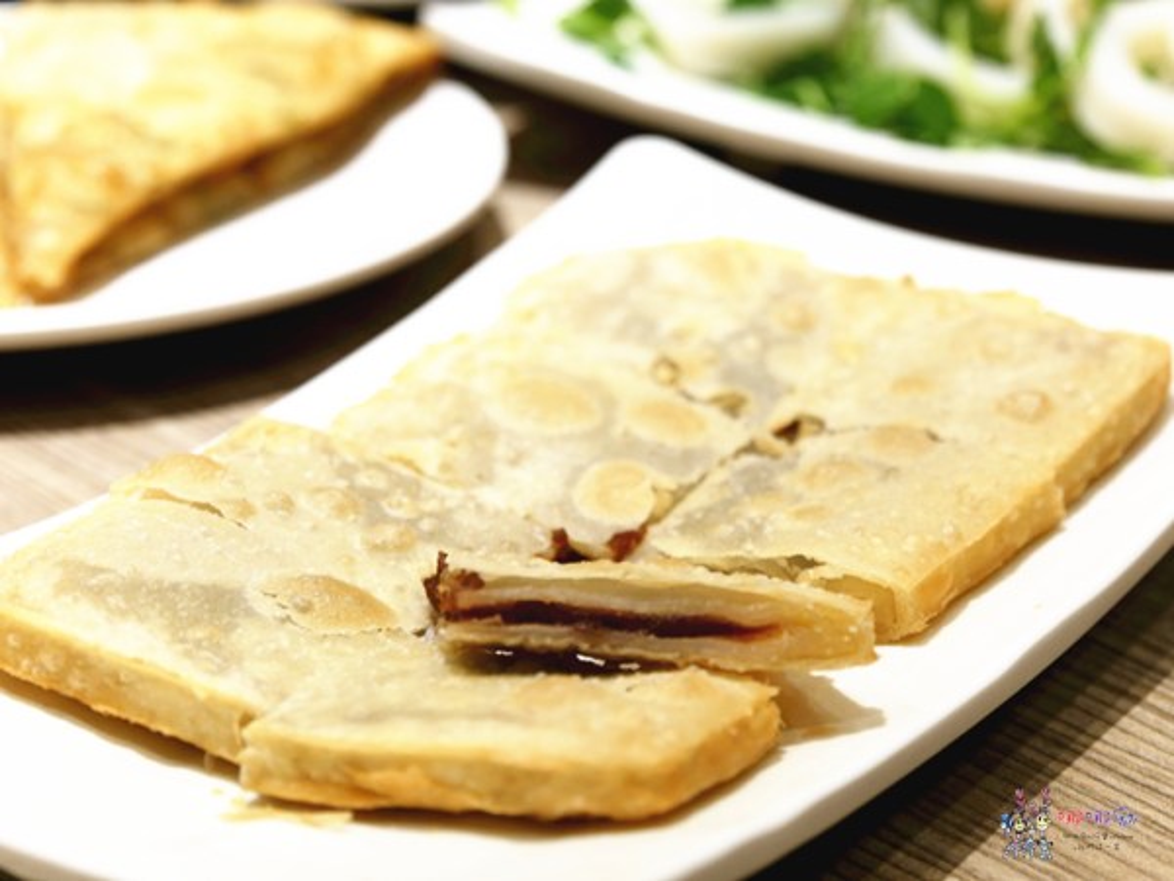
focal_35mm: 110
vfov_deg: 13.5
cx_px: 587
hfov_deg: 17.9
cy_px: 440
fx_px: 3731
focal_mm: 55
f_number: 5.1
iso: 320
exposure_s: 1/50
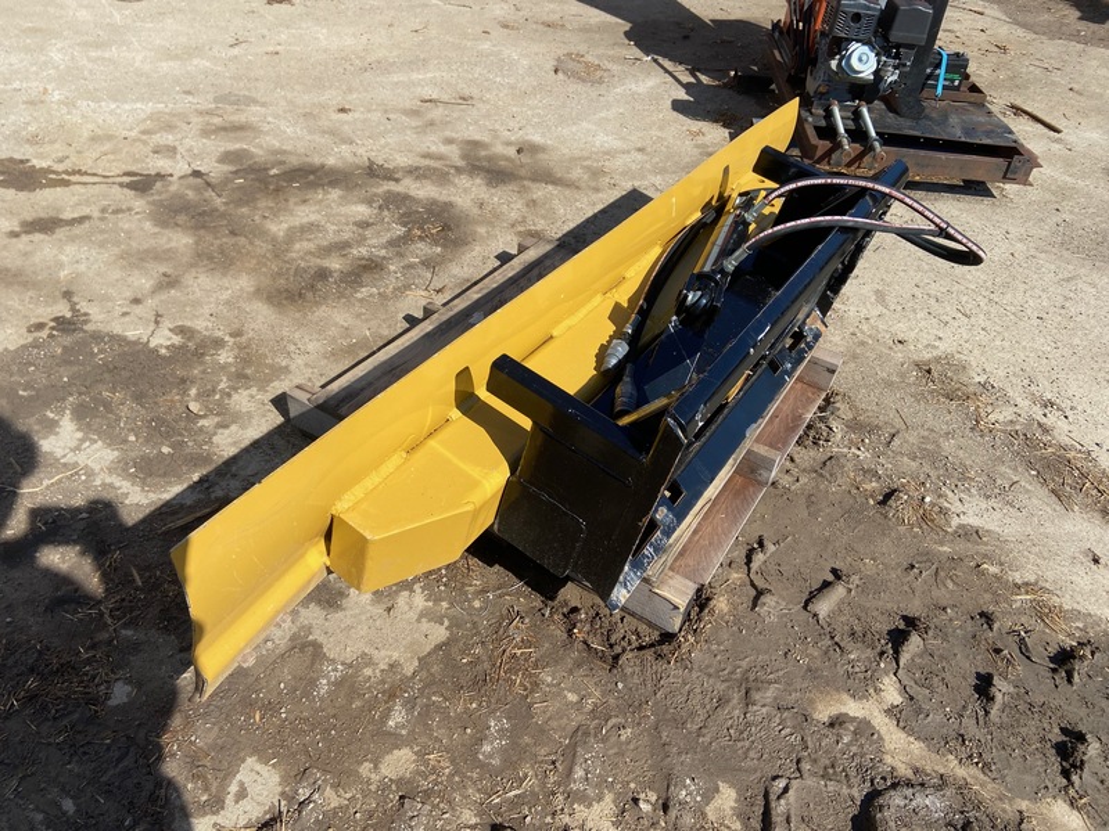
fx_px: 833
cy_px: 416
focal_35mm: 26
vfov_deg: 53.1
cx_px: 554
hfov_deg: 67.3
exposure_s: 1/2967
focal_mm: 4.25
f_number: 1.8
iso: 32
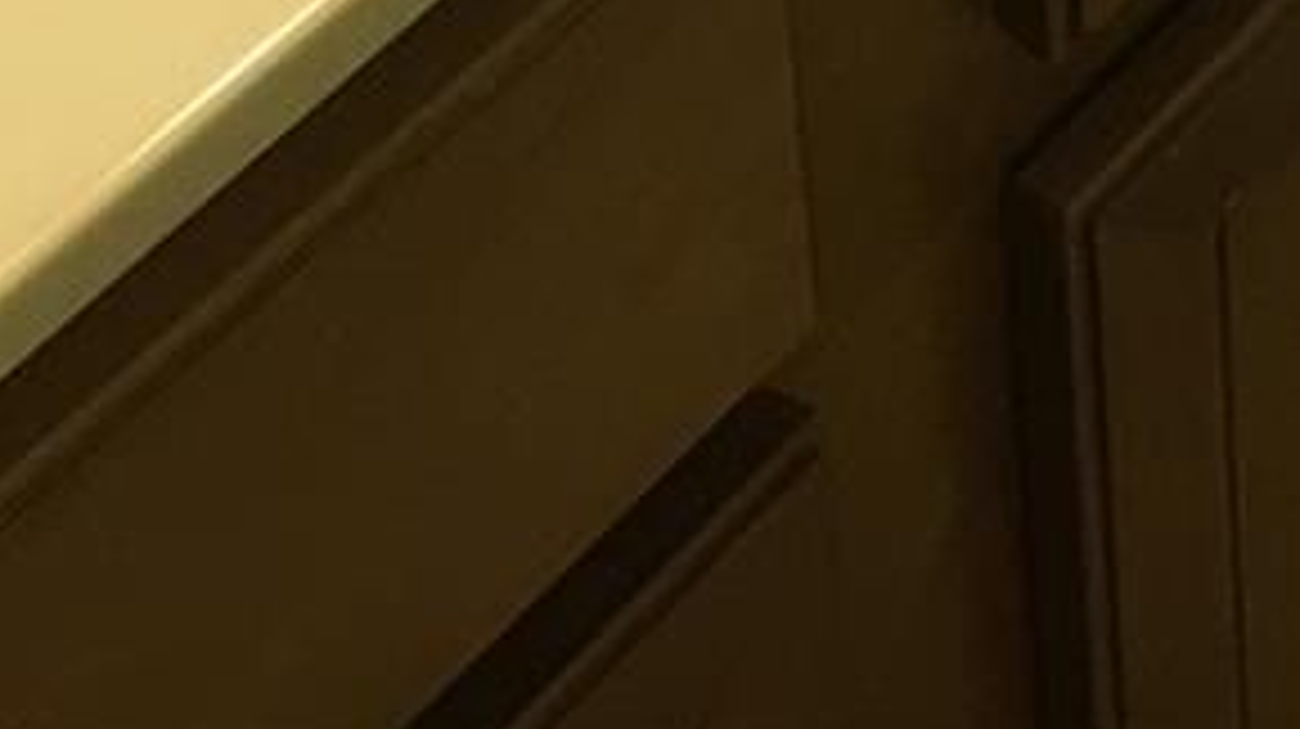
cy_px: -1953
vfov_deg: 6.0
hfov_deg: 11.7
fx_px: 6027
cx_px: 2078
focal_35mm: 175
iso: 25
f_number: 2.2
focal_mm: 4.15
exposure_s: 1/30
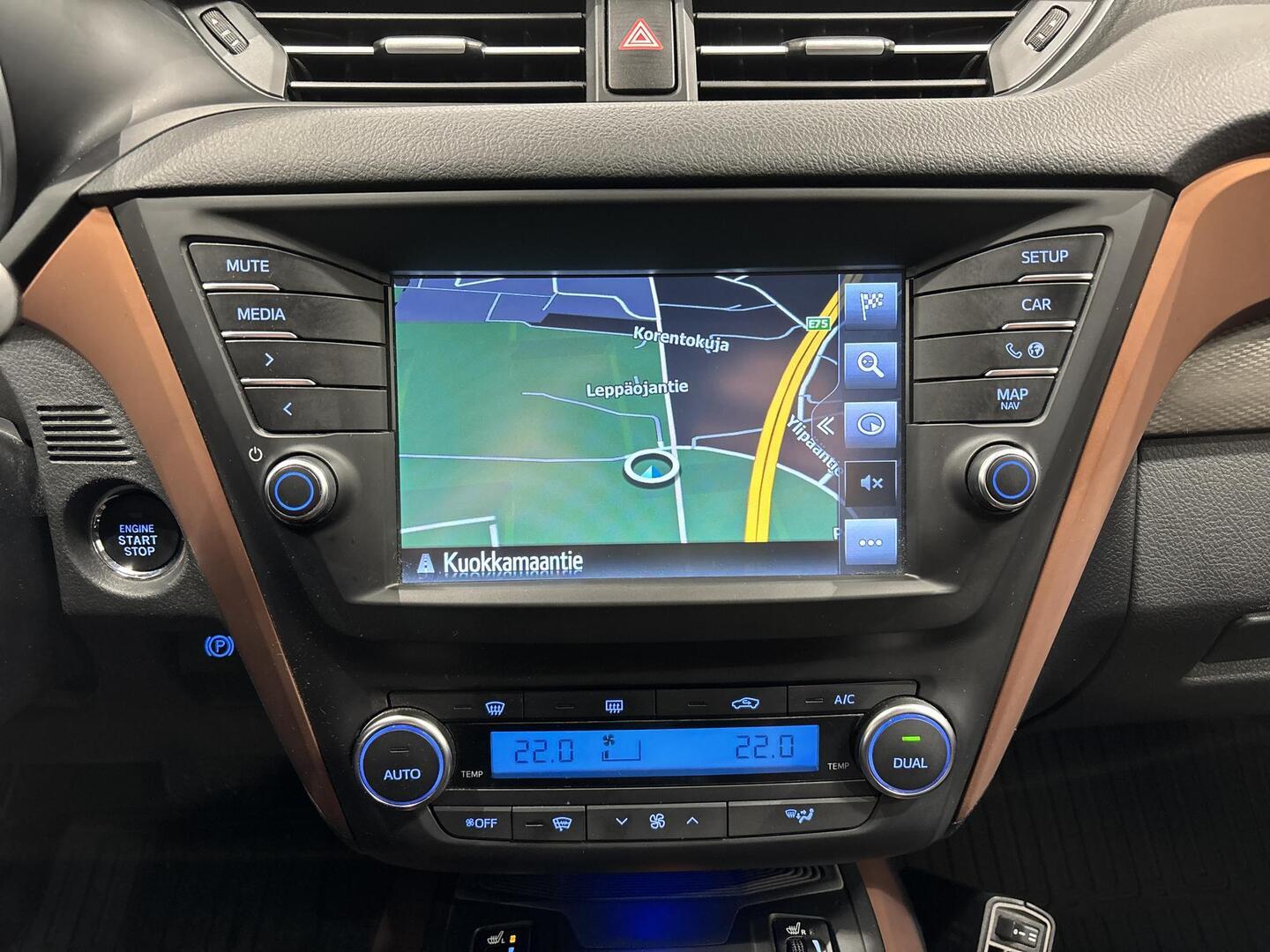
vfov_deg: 53.1
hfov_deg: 67.3
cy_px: 476
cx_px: 635
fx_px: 954
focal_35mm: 26
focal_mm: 5.96
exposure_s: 1/40
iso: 400
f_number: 1.6
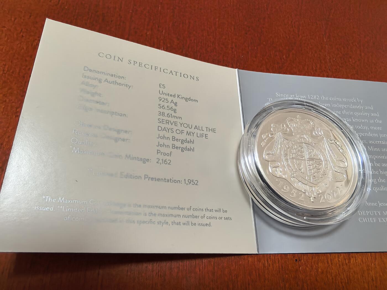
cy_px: 145
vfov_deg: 56.8
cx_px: 194
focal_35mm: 24
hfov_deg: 71.6
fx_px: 268
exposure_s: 1/33.3
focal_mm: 1.68
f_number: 2.2
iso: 320
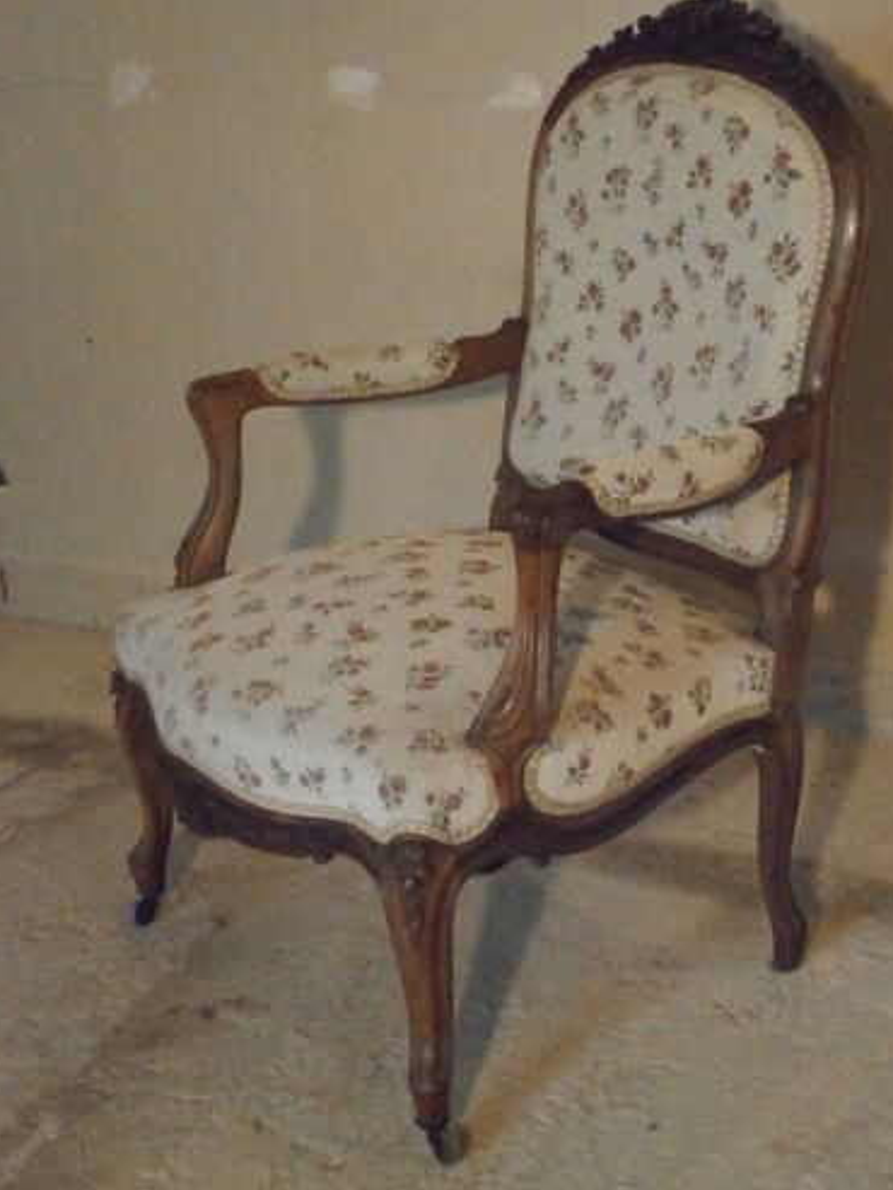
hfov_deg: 24.0
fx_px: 2097
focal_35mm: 61
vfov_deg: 31.7
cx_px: 560
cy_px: 613
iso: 1600
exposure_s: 1/80
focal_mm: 8.3
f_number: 3.4
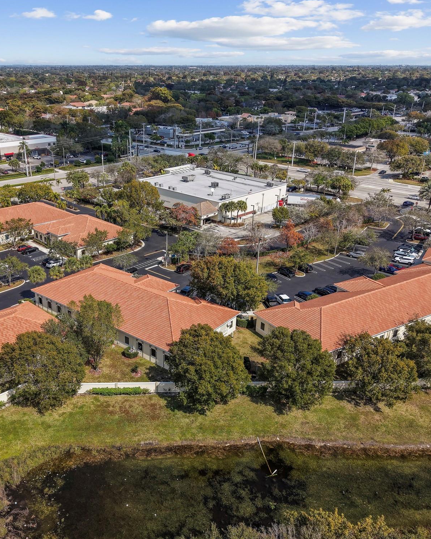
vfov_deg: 55.7
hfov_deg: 45.3
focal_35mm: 32
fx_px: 510
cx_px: 157
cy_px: 272
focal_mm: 8.67
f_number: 1.8
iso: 100
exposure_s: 1/5000
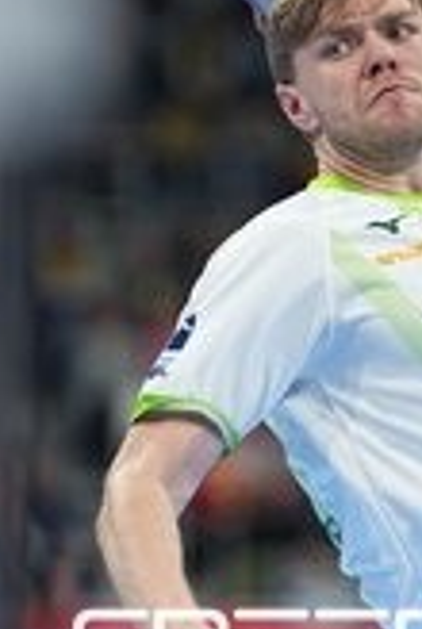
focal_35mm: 493
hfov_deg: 2.8
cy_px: 675
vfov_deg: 4.2
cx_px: 457
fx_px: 8632
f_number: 1.8
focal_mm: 135
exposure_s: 1/1600
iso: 1000
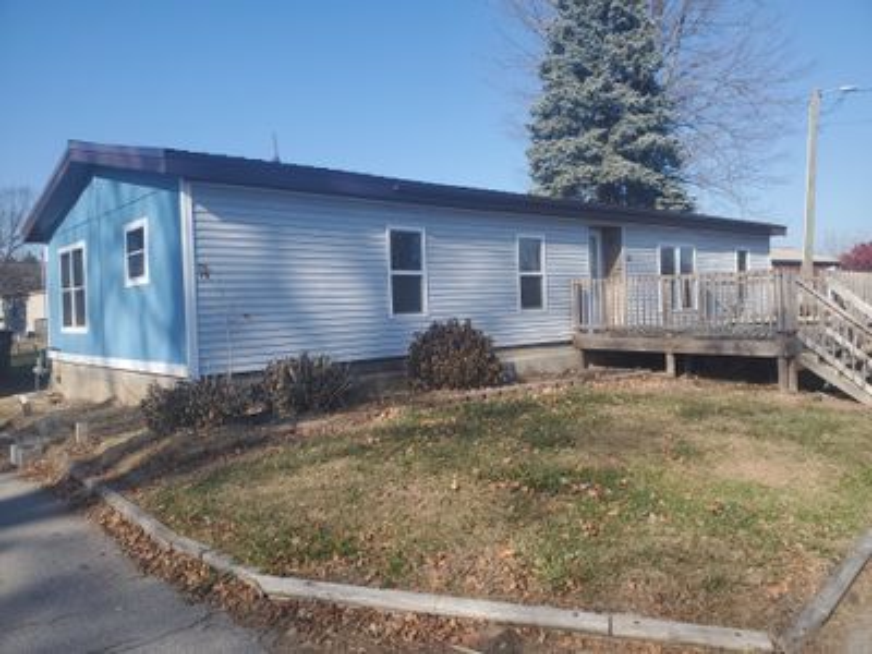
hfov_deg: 67.3
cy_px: 327
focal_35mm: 26
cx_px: 436
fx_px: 655
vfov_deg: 53.1
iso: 50
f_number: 2.4
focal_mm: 4.3
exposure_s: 1/1199
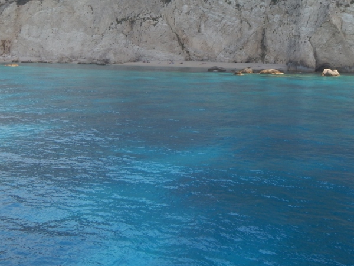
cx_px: 264
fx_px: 593
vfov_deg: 24.7
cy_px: 45
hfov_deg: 32.6
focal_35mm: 58
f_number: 3.3
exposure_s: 1/640
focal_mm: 6.1
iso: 125
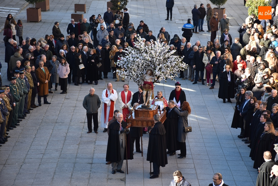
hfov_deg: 18.2
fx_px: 870
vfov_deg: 12.2
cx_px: 139
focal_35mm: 112
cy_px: 93
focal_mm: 75
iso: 250
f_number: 5
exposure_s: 1/250
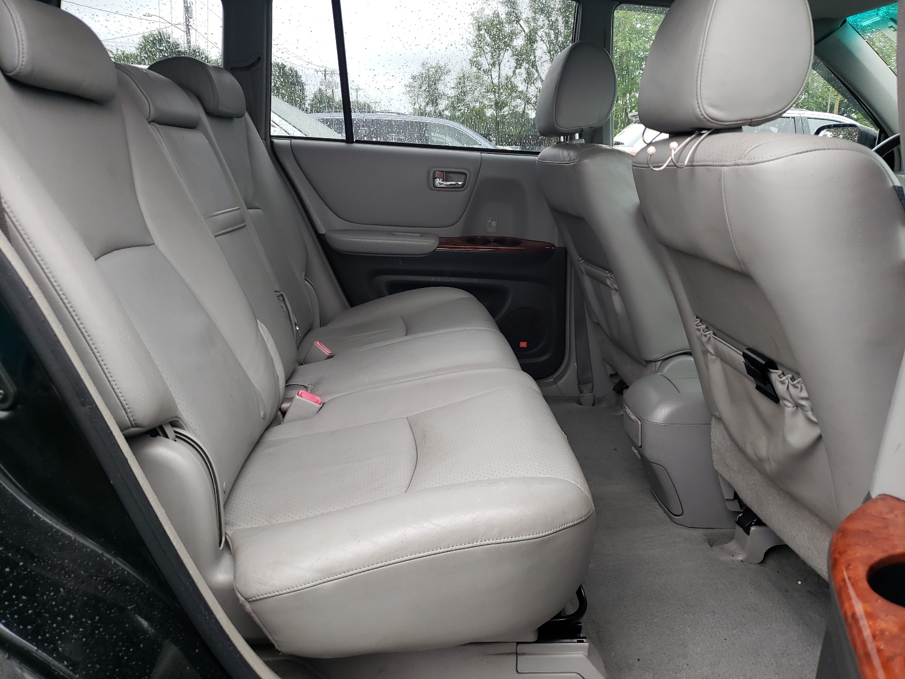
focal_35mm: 26
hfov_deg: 67.3
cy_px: 340
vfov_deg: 53.1
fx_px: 680
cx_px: 452
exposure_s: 1/120
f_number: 1.5
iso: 64
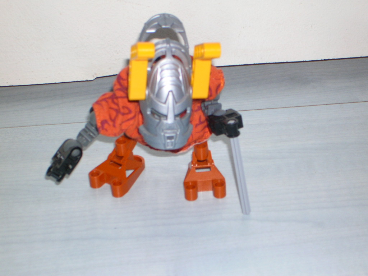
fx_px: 1116
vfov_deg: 14.1
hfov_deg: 18.7
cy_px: 138
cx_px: 184
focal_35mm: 105
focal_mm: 17.4
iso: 50
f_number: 4.9
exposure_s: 1/60.1
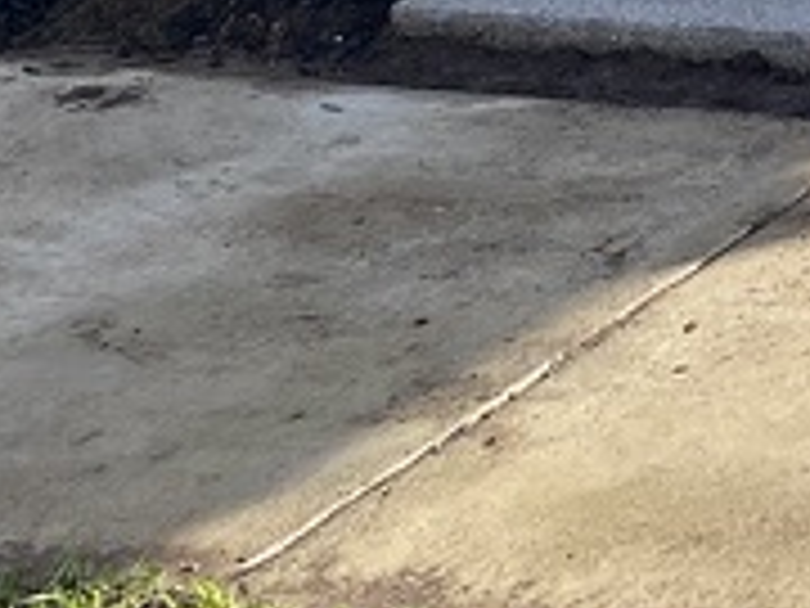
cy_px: -910
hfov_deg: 11.8
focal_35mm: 148
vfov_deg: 8.9
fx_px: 3463
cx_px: 1674
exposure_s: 1/2315
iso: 32
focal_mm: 4.25
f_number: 1.8
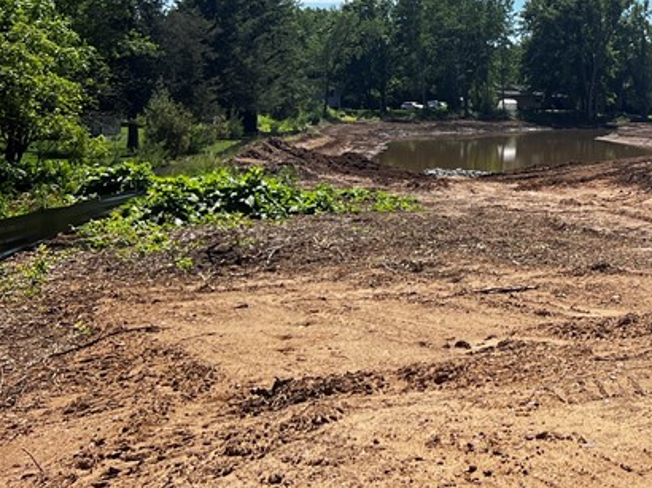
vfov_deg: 22.3
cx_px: 743
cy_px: 100
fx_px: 1224
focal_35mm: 65
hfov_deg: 27.0
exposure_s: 1/2632
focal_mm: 5.7
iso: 50
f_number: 1.5
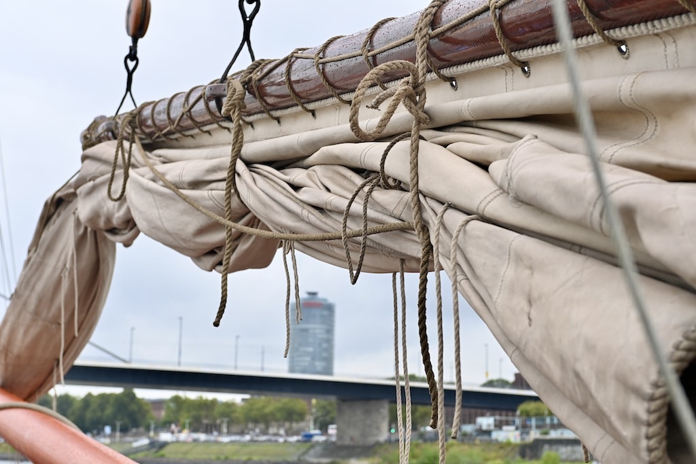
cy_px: 232
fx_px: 1276
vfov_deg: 20.6
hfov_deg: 30.5
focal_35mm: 66
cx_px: 348
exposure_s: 1/100
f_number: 5.6
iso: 100
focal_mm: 66
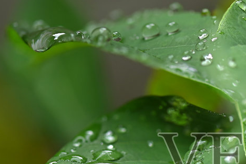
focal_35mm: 359
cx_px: 247
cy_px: 169
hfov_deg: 5.7
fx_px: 2453
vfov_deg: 3.8
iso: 200
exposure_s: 1/160
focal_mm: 105
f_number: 4.5
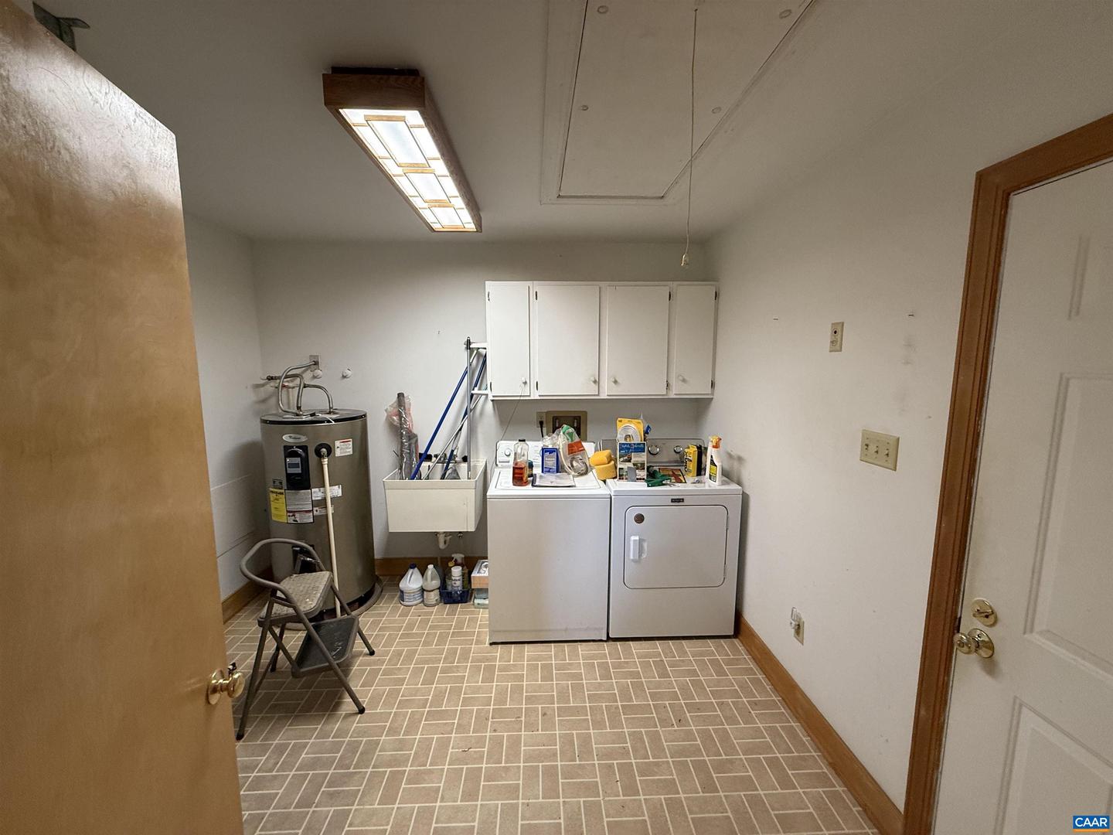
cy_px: 418
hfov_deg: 102.1
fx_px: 450
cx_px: 556
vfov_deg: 85.7
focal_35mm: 14
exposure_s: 1/60
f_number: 2.2
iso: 250
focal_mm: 2.22
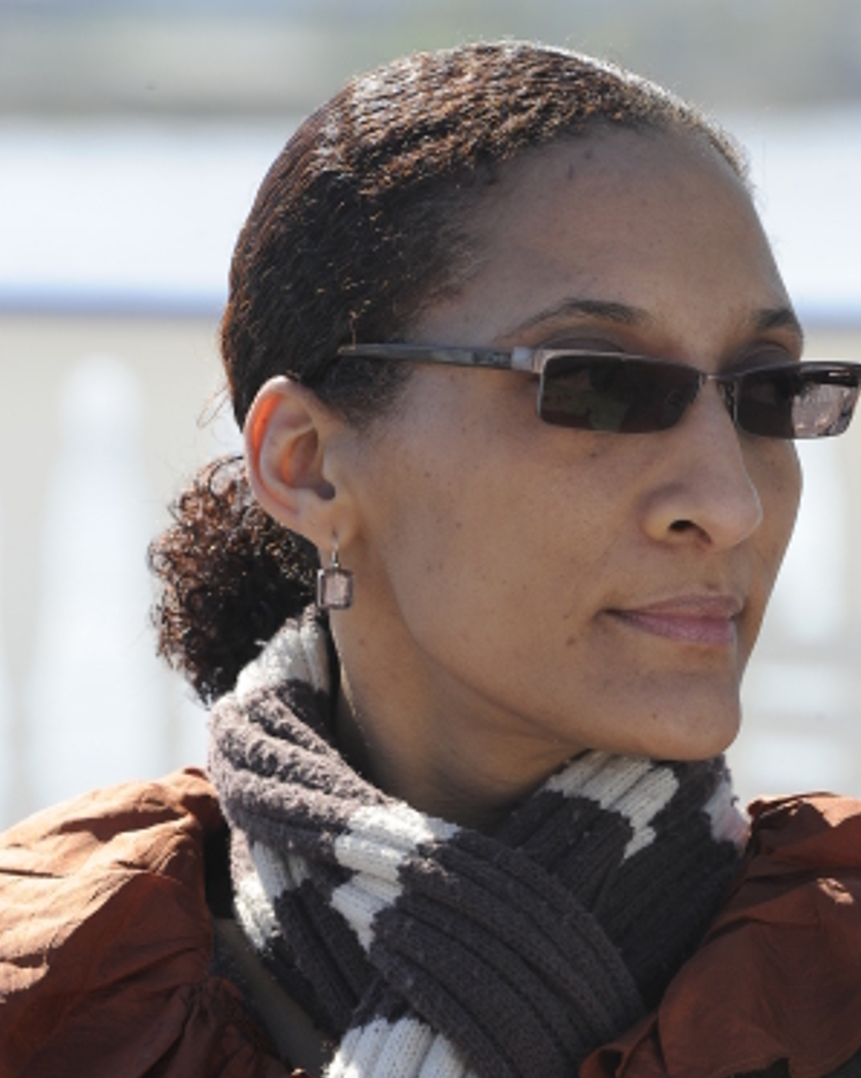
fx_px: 8671
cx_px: 509
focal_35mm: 272
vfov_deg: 7.1
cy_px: 744
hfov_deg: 5.7
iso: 200
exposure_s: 1/200
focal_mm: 200
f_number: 9
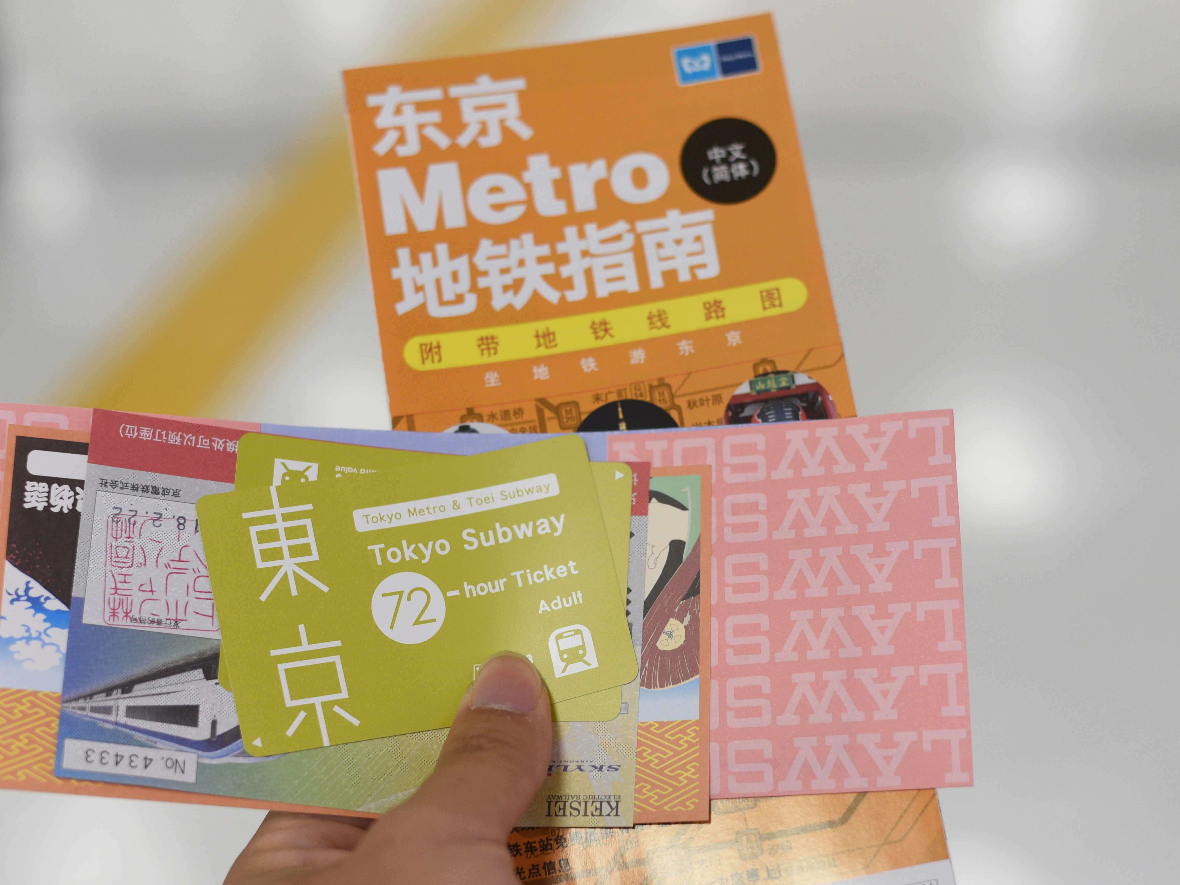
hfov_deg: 30.7
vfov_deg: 23.3
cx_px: 645
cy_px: 513
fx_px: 2147
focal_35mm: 63
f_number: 2.5
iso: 800
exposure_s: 1/160
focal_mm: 50
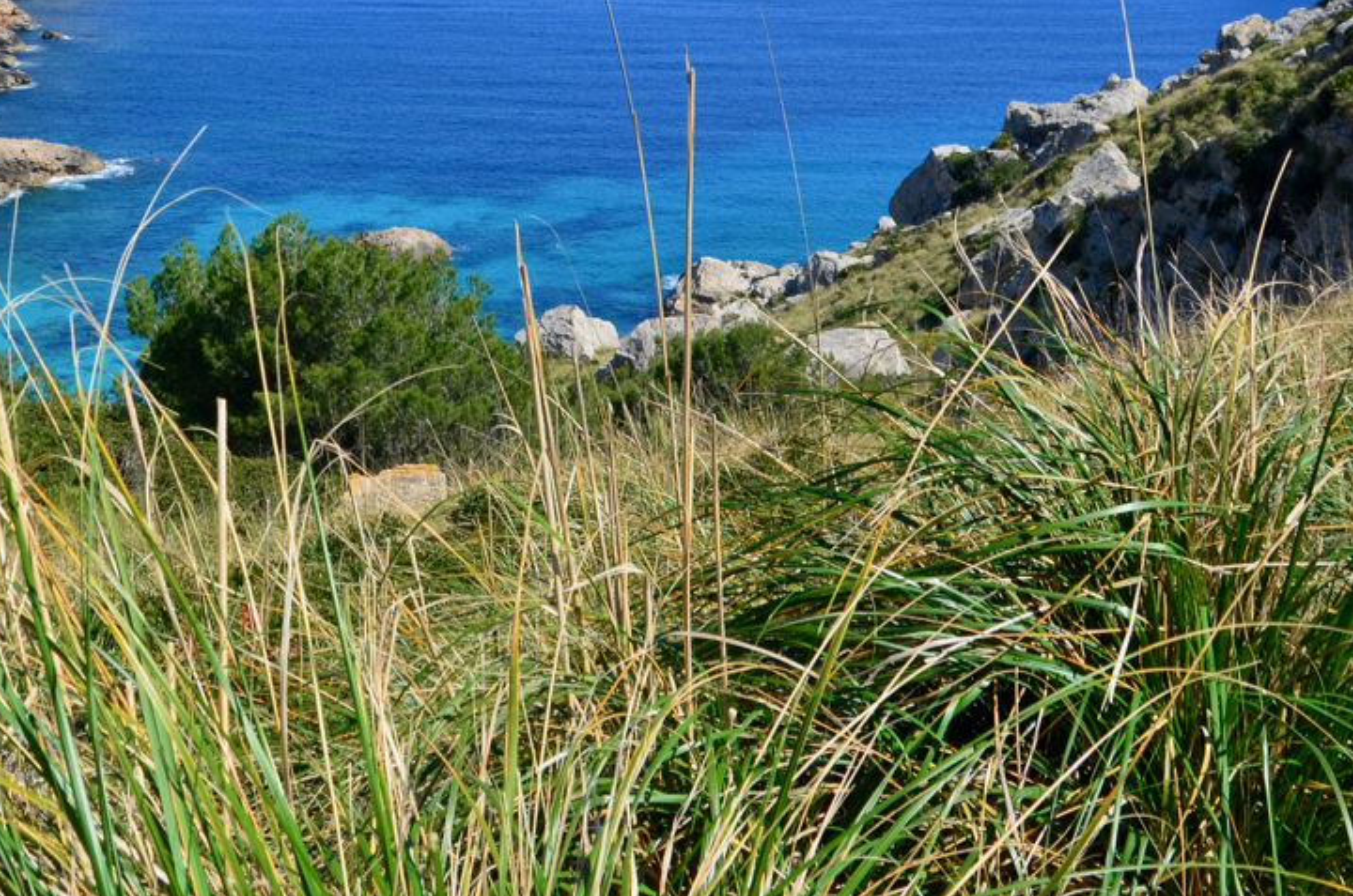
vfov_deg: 24.0
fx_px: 2025
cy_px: 38
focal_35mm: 54
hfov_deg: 36.6
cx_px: 453
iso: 140
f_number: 11
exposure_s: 1/125
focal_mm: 18
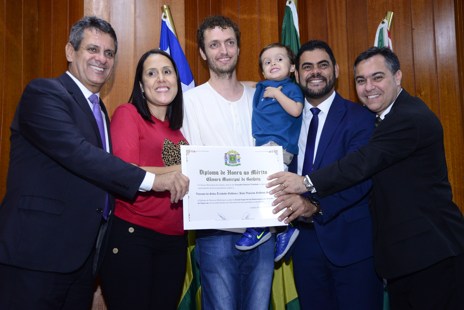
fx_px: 619
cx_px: 232
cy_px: 155
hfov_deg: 41.1
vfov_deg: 28.1
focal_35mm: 48
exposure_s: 1/125
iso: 2500
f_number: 6.3
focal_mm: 48
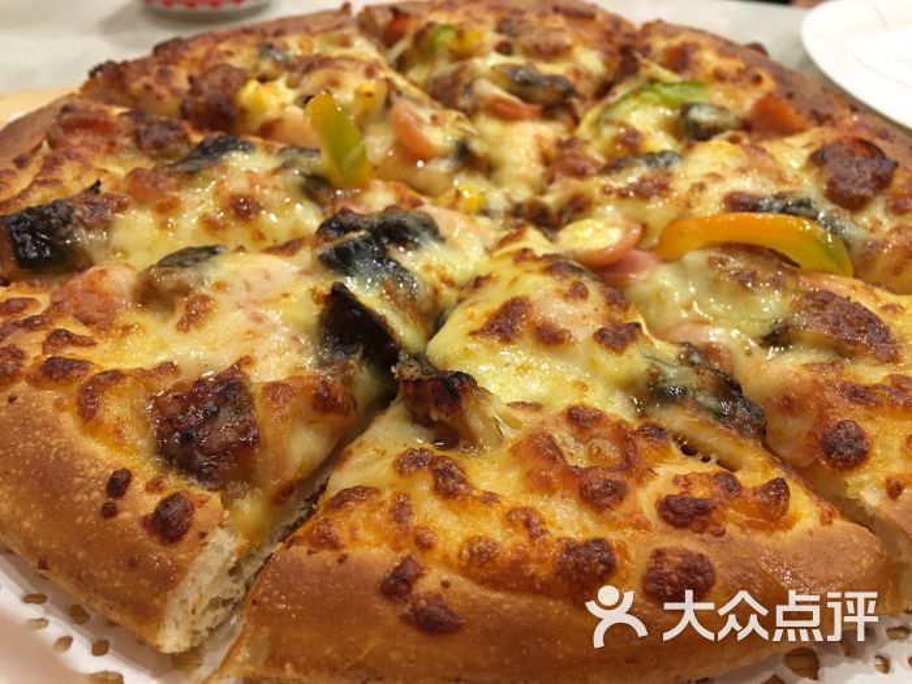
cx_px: 456
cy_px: 342
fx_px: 764
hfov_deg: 61.7
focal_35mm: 29
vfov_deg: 48.2
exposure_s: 1/17
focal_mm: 4.15
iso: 80
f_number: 2.2
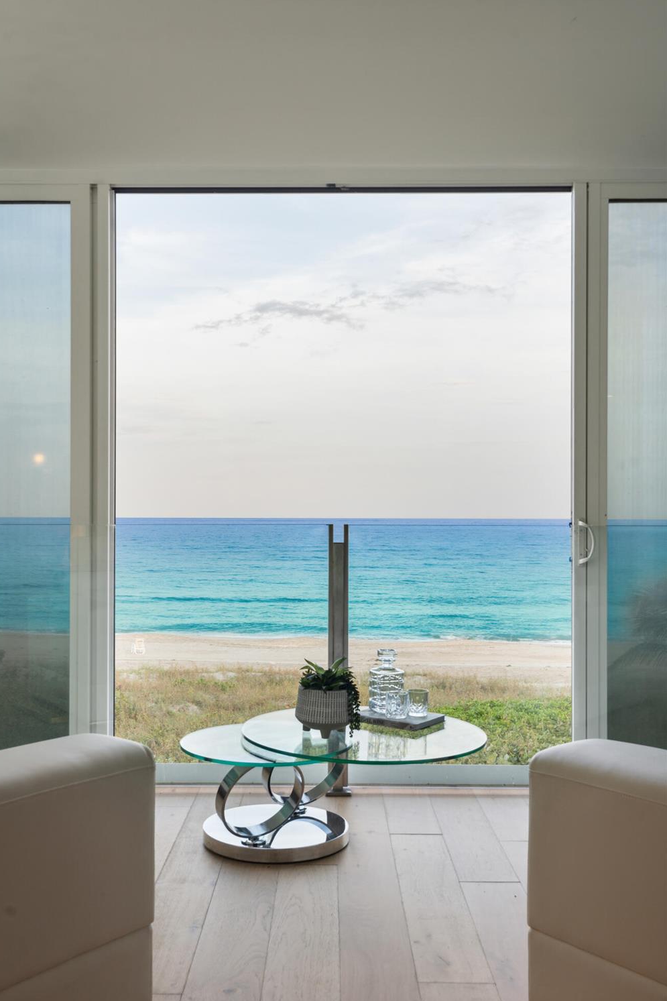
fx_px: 1001
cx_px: 325
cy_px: 510
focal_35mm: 36
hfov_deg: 36.9
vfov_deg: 53.1
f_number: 8
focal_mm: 35
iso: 400
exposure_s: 1/250
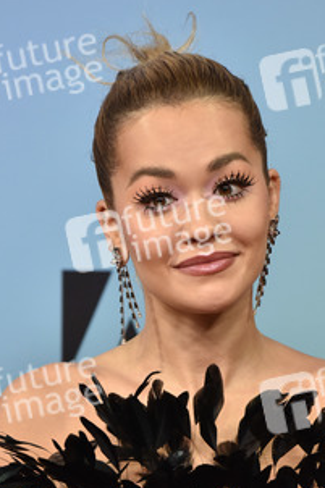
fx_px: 3592
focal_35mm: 265
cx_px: 196
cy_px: 315
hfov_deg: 5.2
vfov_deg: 7.8
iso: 2000
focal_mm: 200
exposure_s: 1/200
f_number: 5.6
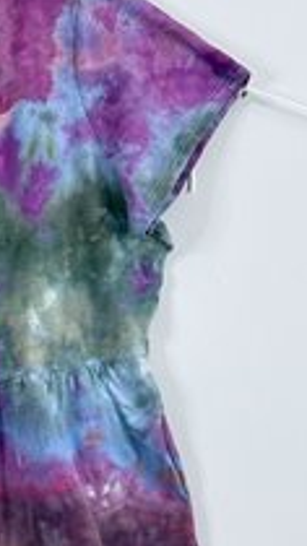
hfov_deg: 18.3
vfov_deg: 32.0
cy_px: 506
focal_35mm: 62
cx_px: -73
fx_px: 898
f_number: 1.6
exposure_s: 1/60
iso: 200
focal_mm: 5.96
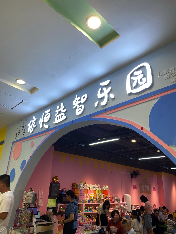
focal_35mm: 26
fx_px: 176
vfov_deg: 67.3
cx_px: 88
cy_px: 117
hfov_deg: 53.1
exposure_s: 1/100
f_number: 1.8
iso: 40
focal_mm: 4.25
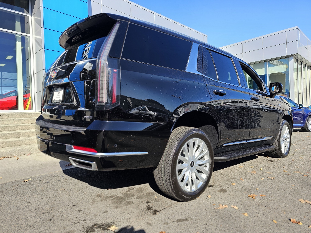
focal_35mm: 23
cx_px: 156
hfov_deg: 73.9
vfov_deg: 58.9
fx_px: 207
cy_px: 116
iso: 10
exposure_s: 1/301
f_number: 1.7
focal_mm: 6.3
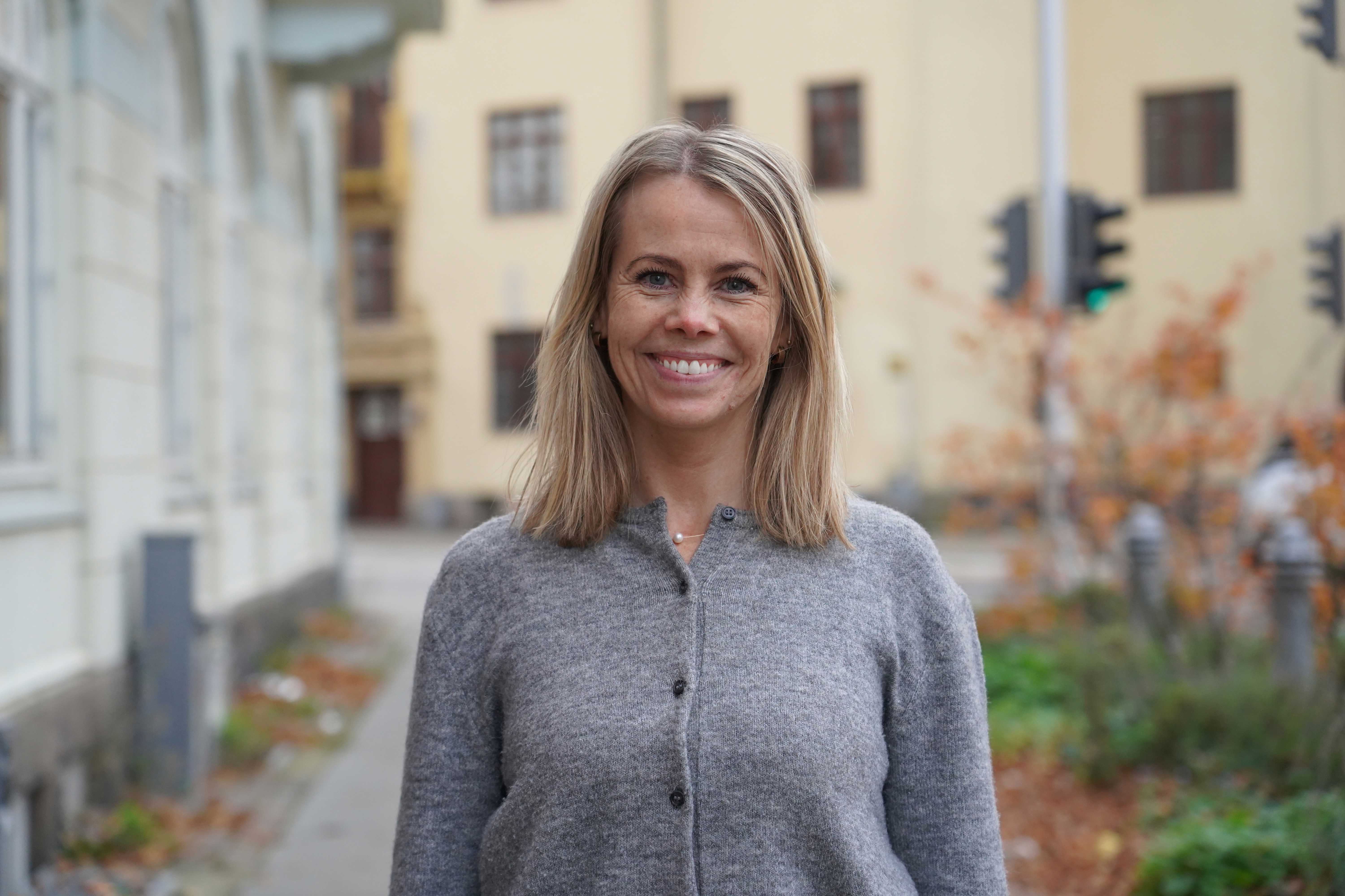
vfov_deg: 16.9
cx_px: 672
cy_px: 448
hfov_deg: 25.1
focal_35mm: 81
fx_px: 3026
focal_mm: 81
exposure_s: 1/160
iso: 1600
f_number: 4
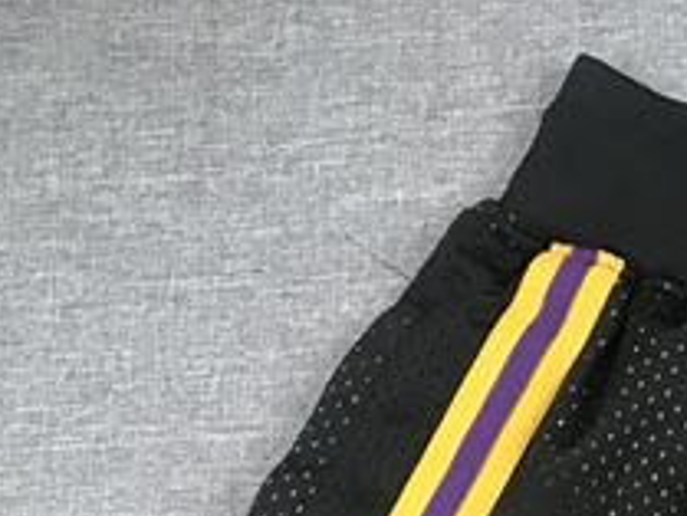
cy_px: 920
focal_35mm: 107
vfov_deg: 12.6
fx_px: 2125
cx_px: 1029
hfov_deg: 16.7
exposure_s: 1/25
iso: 40
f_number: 1.8
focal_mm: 3.99
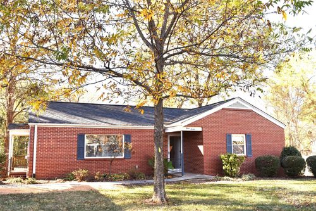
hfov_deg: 57.2
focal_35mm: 33
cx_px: 158
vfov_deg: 39.9
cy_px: 106
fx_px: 290
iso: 400
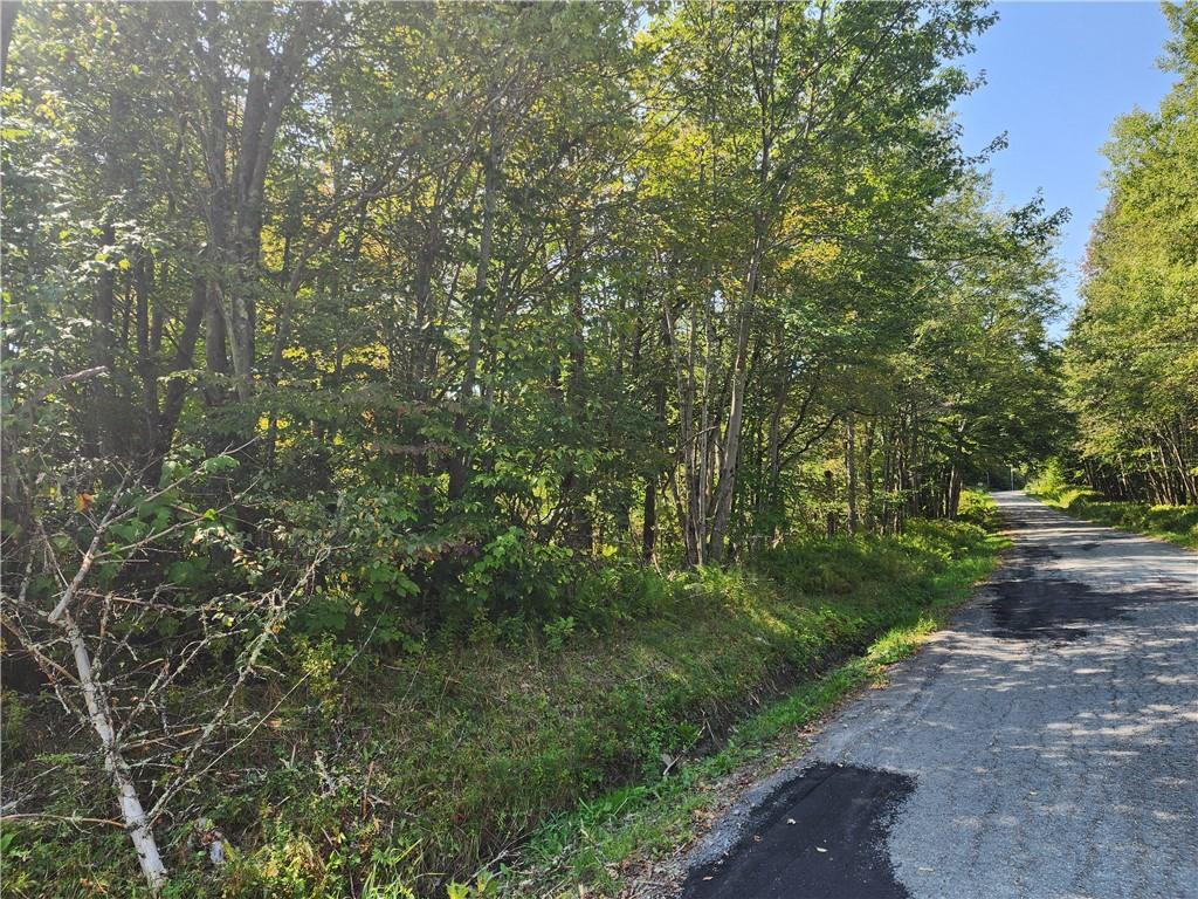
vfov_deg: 58.9
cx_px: 599
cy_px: 450
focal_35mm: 23
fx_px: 796
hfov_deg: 73.9
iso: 12
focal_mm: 6.4
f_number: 1.8
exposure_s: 1/285
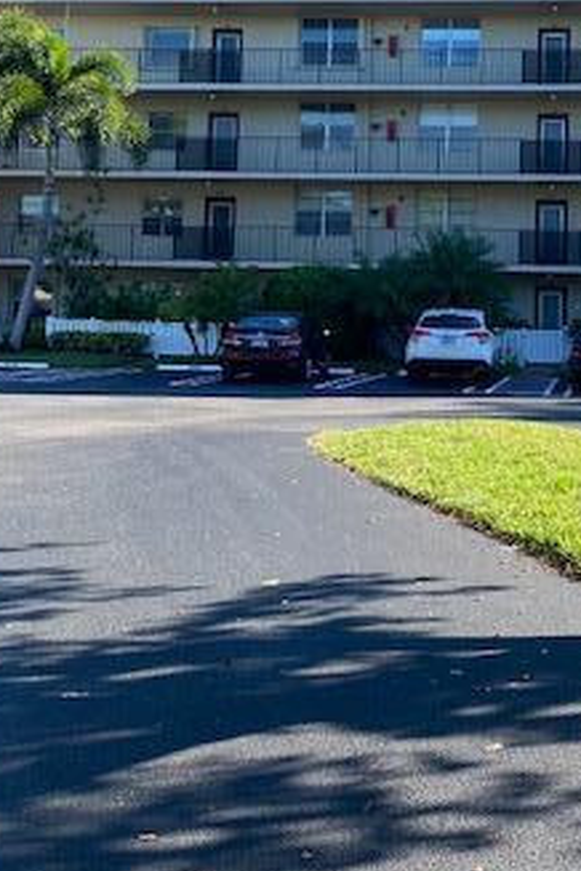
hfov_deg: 25.1
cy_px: 232
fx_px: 1283
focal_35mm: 53
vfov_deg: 36.7
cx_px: 472
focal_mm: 4.25
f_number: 1.8
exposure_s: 1/973
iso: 32
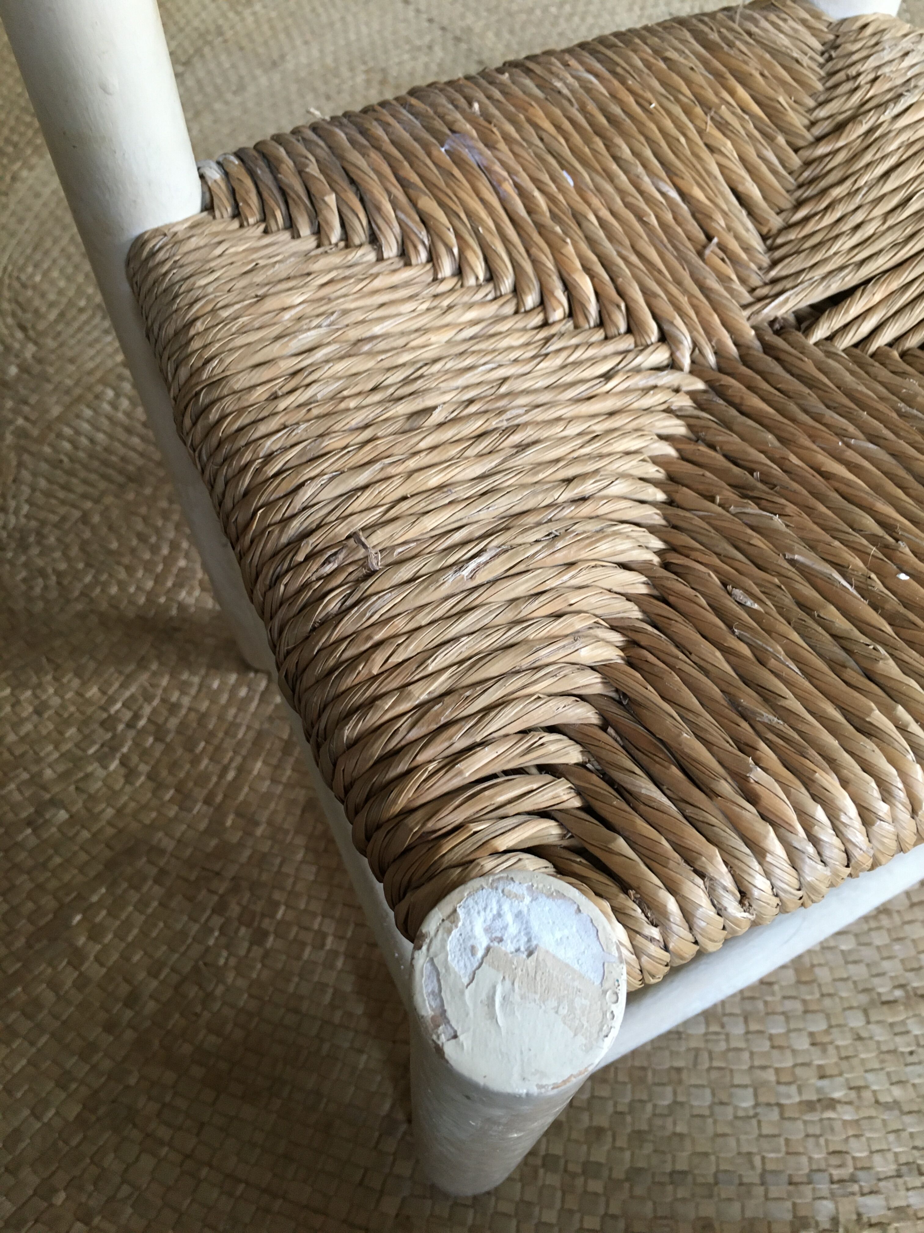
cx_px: 462
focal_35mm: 29
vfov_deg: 61.7
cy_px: 616
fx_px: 1032
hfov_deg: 48.2
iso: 160
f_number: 2.2
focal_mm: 4.15
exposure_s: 1/33
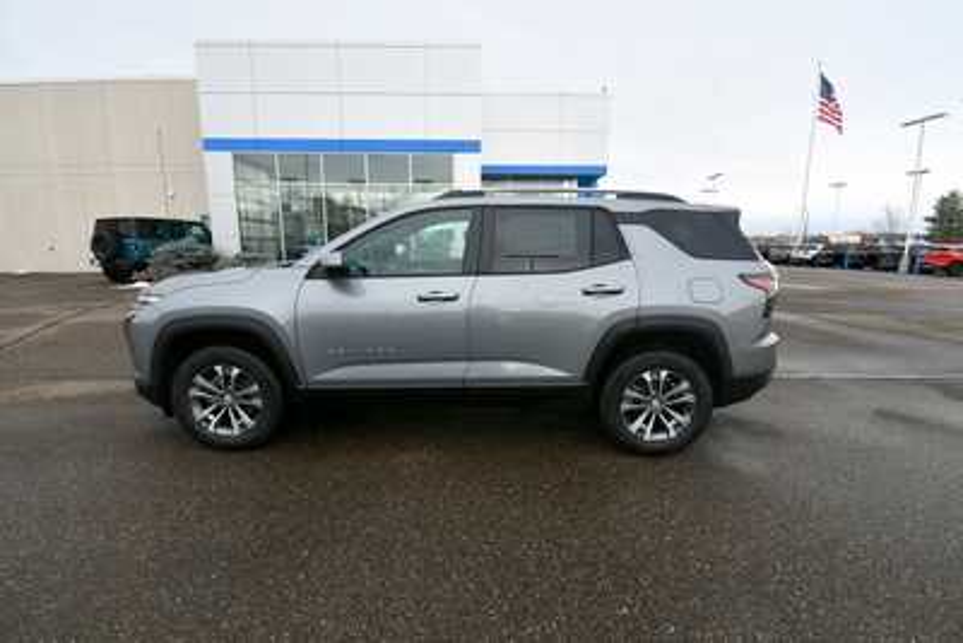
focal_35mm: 16
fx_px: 428
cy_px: 322
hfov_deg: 96.7
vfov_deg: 73.8
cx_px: 482
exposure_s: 1/250
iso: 125
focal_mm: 11
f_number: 8
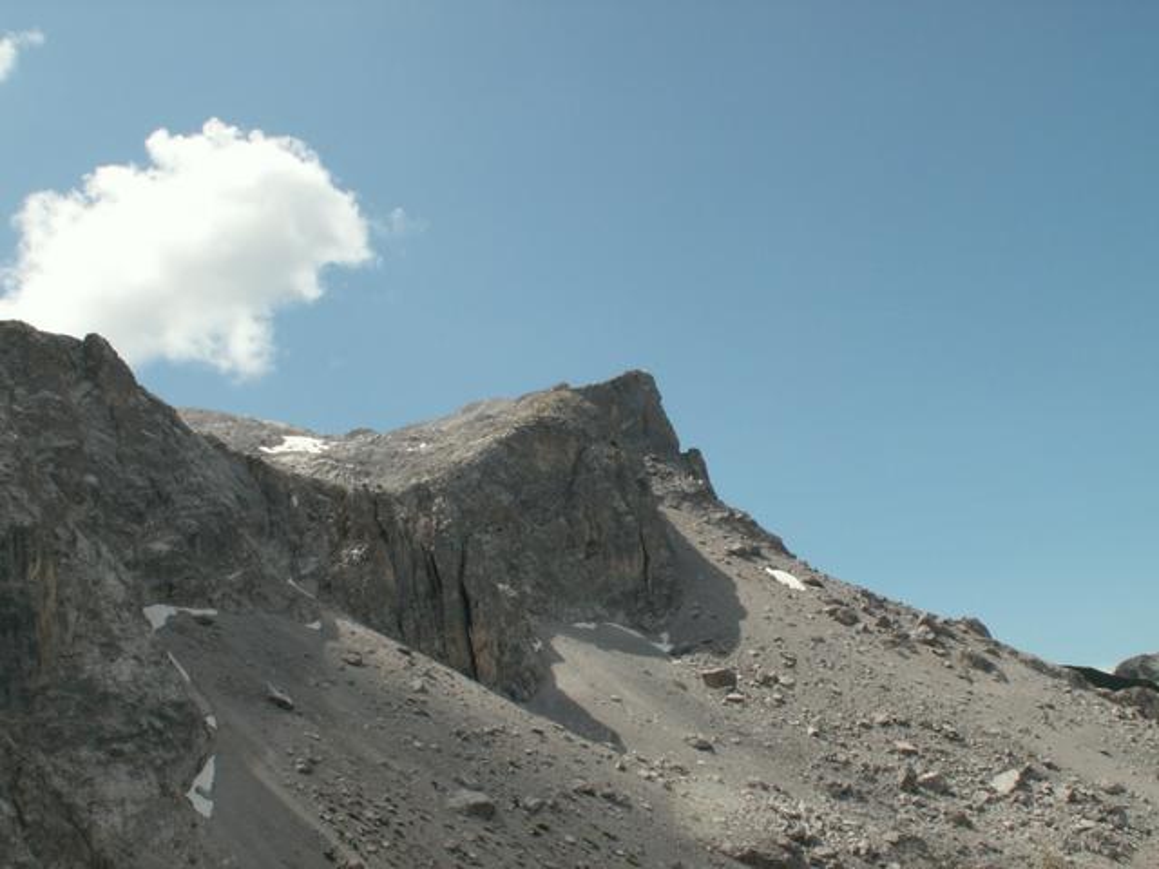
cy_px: 434
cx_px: 580
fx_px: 1607
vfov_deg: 30.3
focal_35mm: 48
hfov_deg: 39.7
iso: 50
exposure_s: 1/200
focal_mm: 8.01
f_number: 8
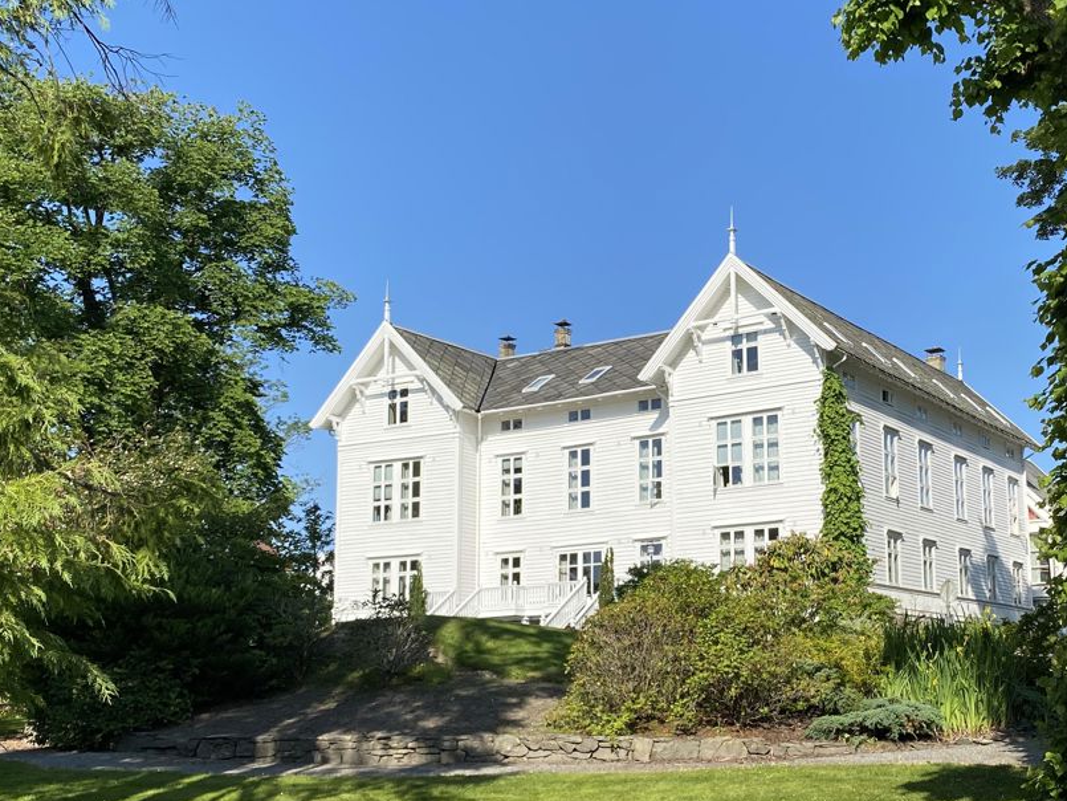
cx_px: 571
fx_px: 956
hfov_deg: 58.3
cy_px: 434
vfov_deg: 45.4
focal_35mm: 31
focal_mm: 4.25
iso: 32
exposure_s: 1/2183
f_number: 1.8
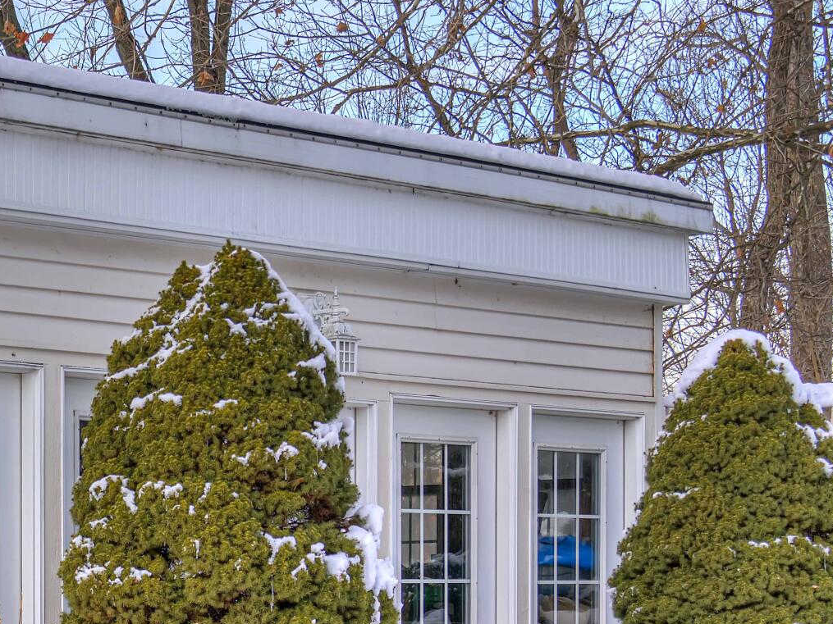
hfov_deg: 17.3
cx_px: -189
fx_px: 2599
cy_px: 515
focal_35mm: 108
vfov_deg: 13.6
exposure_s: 1/400
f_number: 3.2
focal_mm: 38
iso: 200
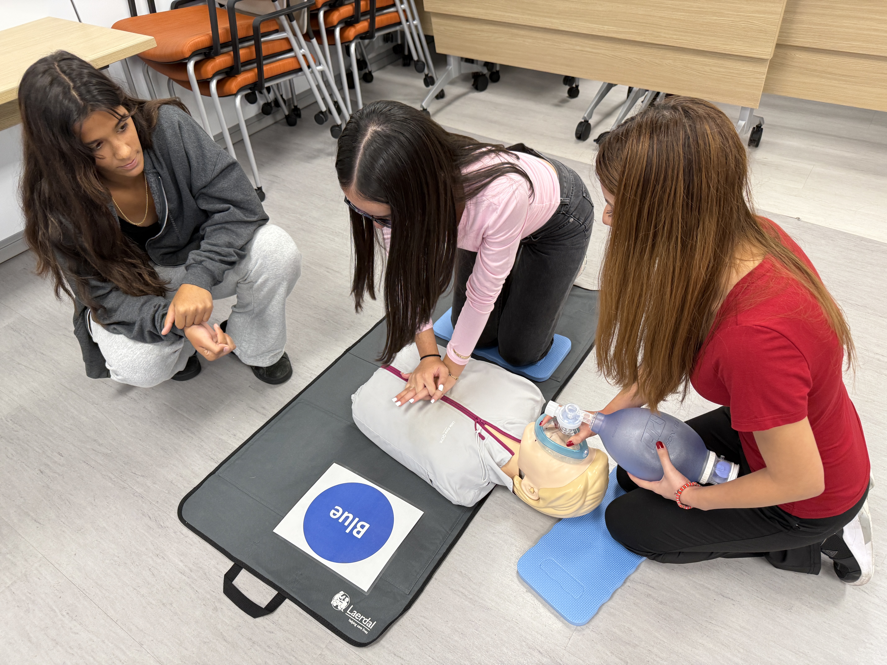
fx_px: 615
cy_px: 332
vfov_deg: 56.8
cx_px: 444
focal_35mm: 24
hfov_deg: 71.6
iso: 160
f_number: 1.78
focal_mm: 6.76
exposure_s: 1/60
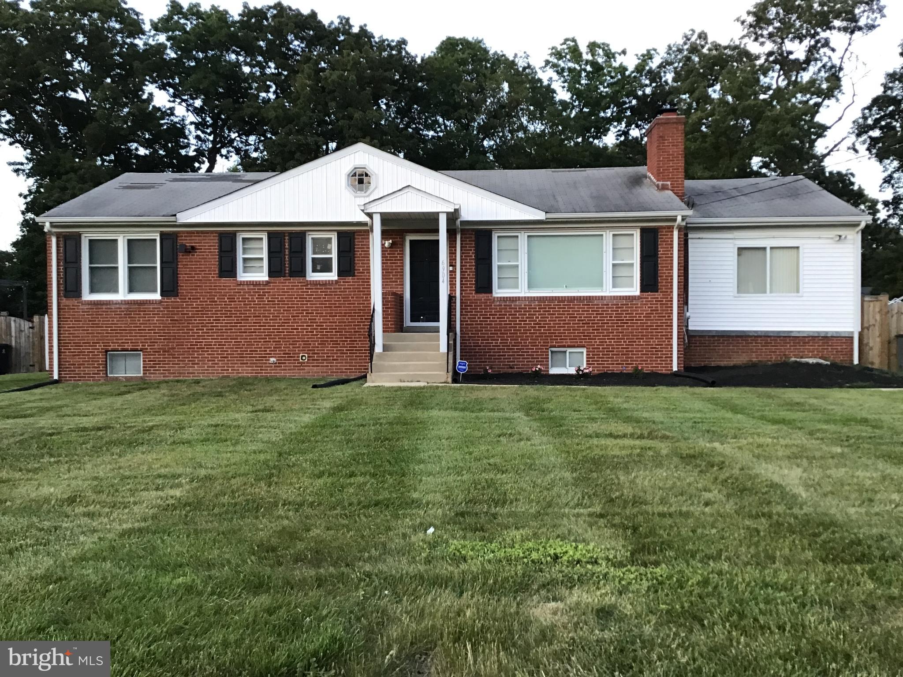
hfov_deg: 58.4
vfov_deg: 45.4
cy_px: 338
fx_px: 809
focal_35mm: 31
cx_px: 452
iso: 64
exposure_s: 1/30
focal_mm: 3.3
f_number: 2.4
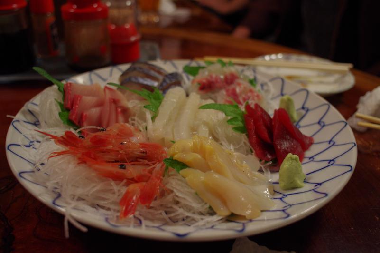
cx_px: 190
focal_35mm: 31
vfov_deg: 42.2
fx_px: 327
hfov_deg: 60.3
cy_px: 126
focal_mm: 21
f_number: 3.5
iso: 640
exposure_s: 1/50
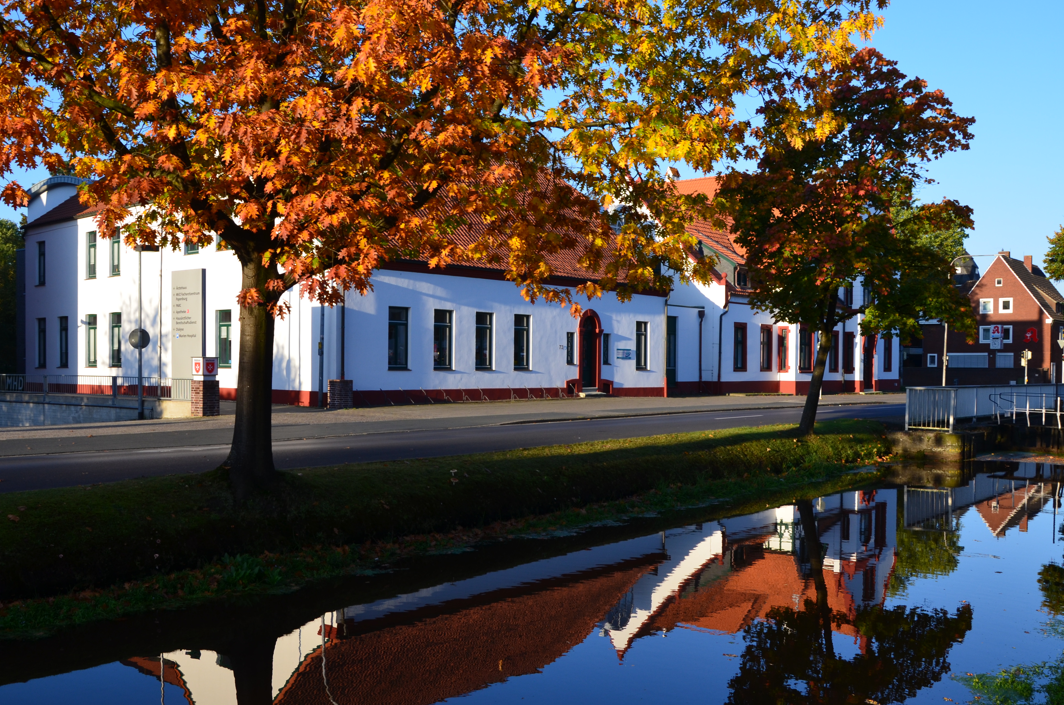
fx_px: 1049
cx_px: 496
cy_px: 381
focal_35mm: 36
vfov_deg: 37.1
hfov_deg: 53.7
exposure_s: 1/200
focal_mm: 21
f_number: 7.1
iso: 200
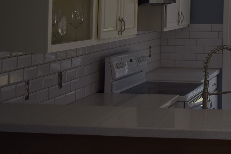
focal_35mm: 85
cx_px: 294
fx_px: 546
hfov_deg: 21.7
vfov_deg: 15.7
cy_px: -9
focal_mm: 22
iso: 200
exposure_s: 1/200
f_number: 3.8
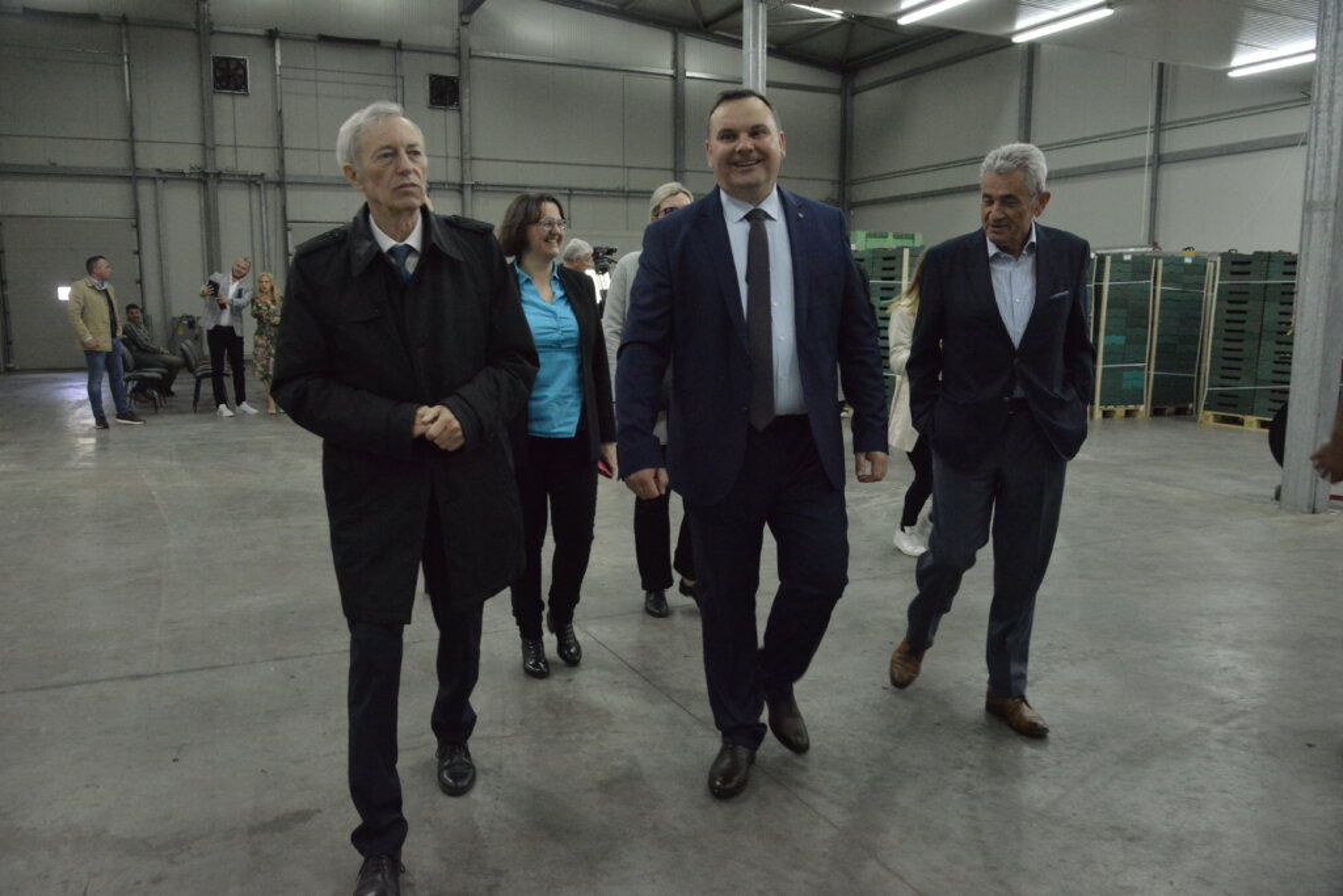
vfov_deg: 47.9
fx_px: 1007
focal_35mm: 27
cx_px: 672
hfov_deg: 67.4
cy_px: 448
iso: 6400
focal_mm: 27
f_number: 5
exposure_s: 1/100
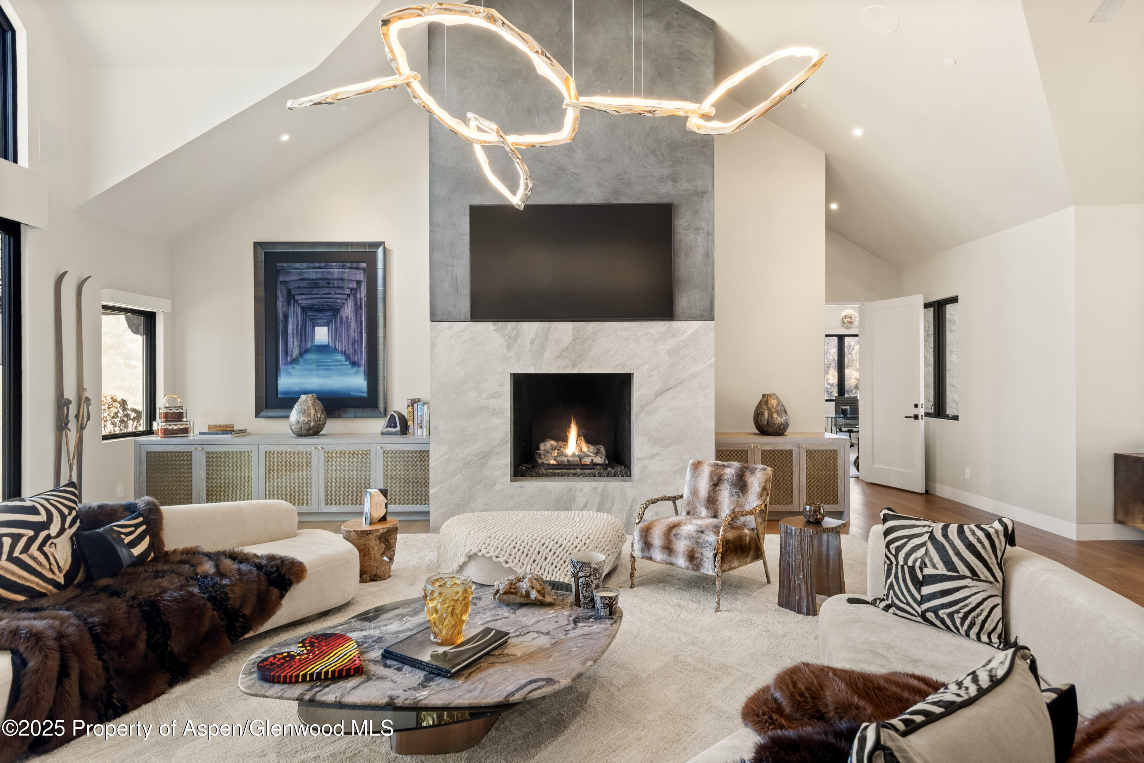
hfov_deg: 84.0
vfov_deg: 62.0
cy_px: 382
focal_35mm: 20
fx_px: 636
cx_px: 572
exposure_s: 1/5
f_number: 7.1
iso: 800
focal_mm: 20
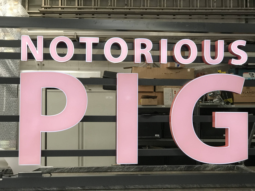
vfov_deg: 25.7
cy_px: 96
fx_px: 420
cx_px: 128
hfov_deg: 33.8
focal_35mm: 57
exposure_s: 1/50
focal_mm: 6.6
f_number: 2.8
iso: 50
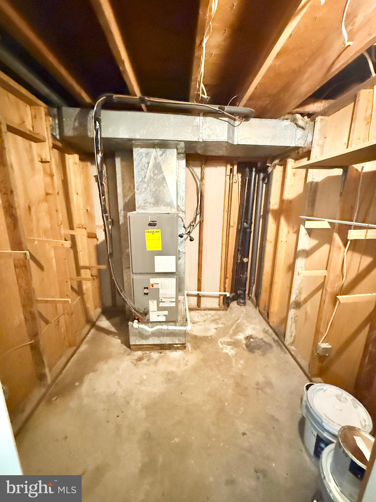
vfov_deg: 102.1
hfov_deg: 85.7
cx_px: 188
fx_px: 203
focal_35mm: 14
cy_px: 251
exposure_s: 1/40
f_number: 2.2
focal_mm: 2.22
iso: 1600
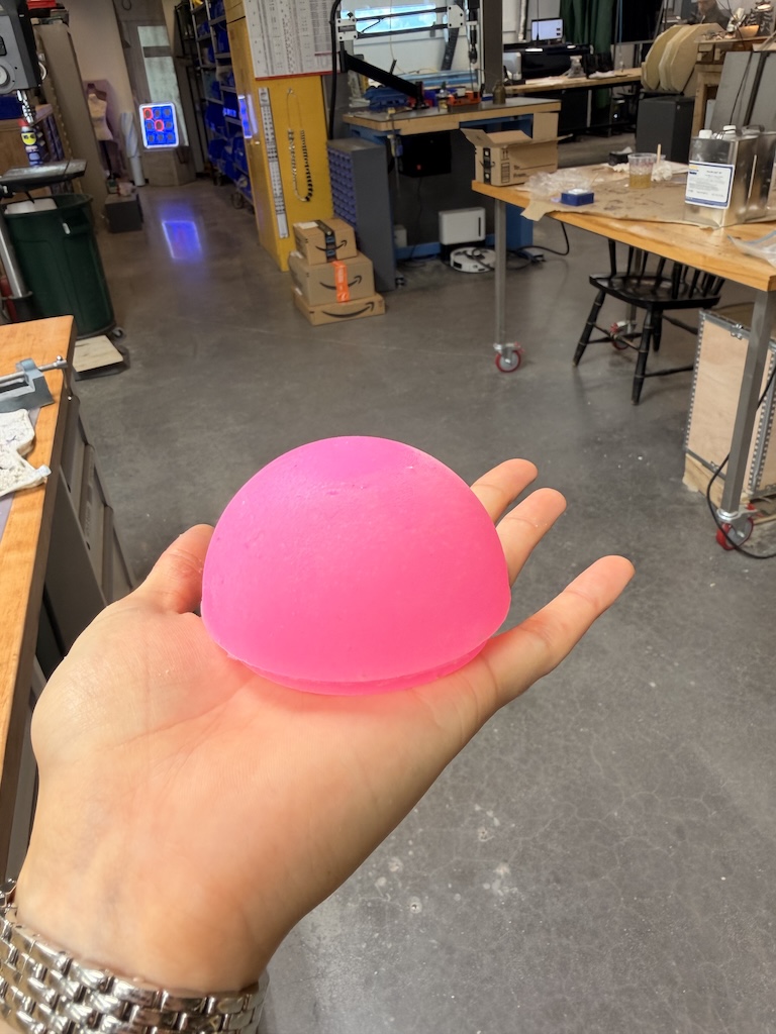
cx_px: 388
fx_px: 717
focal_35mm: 24
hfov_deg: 56.8
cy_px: 517
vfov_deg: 71.6
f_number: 2.2
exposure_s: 1/121
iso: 64
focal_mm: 2.22
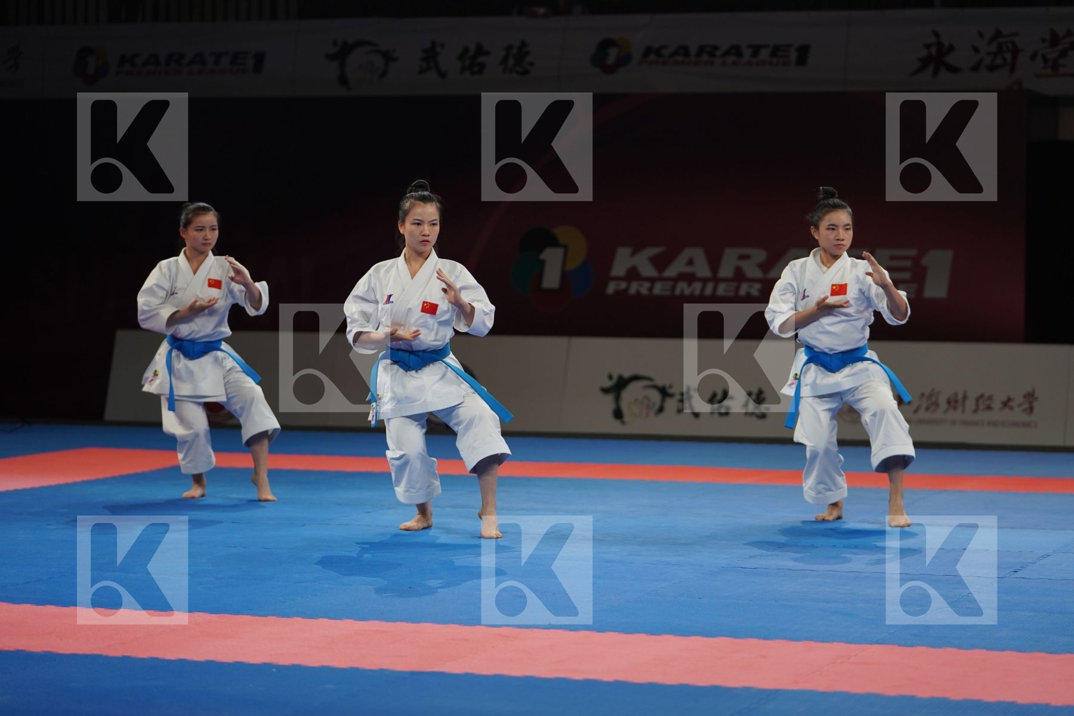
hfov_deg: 19.8
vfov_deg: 13.3
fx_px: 3073
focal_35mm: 103
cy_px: 358
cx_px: 537
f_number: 2.8
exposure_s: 1/500
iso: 640
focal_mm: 103
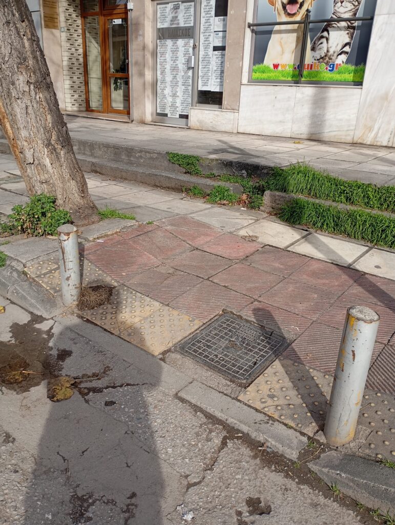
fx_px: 425
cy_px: 262
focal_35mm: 28
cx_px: 198
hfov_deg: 49.9
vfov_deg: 63.4
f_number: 1.8
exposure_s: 1/432
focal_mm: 4.27
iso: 100
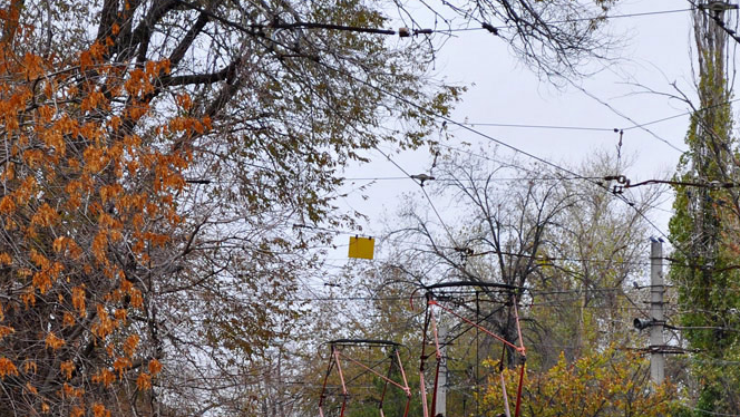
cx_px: 445
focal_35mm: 156
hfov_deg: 13.8
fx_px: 3061
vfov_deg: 7.7
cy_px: 437
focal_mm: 55
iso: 400
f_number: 5.6
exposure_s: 1/200
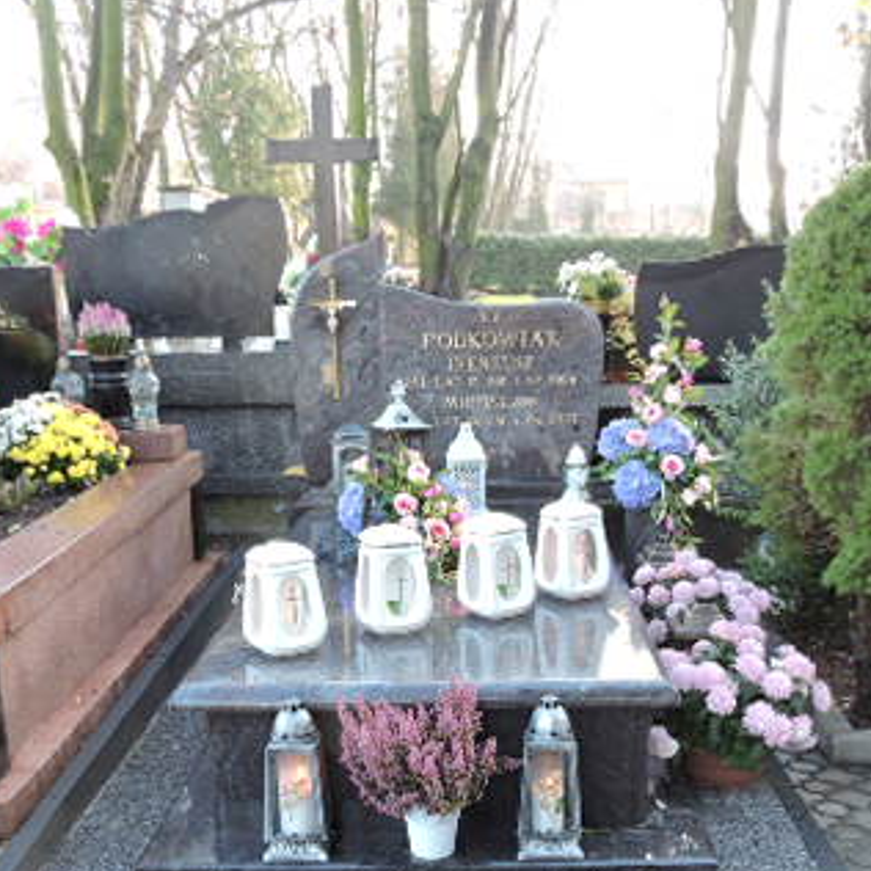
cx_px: 452
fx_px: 1224
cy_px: 623
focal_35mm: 43
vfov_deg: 38.4
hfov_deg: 39.2
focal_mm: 4.3
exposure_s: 1/30
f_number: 3.3
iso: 100
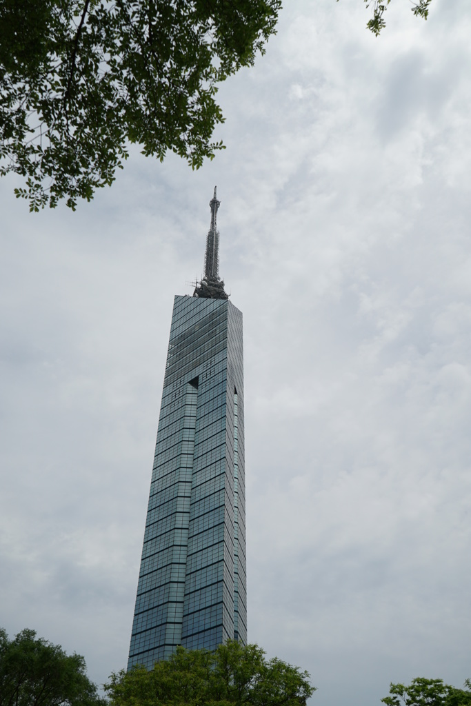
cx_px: 236
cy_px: 353
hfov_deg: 46.4
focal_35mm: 28
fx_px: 549
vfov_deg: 65.5
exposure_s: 1/200
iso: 100
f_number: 14
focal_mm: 28
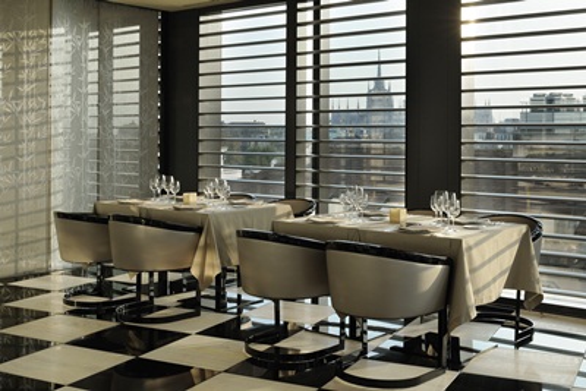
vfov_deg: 29.9
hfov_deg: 43.6
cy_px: 196
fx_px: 733
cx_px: 293
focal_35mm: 45
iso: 100
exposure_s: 1/3
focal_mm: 45
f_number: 16
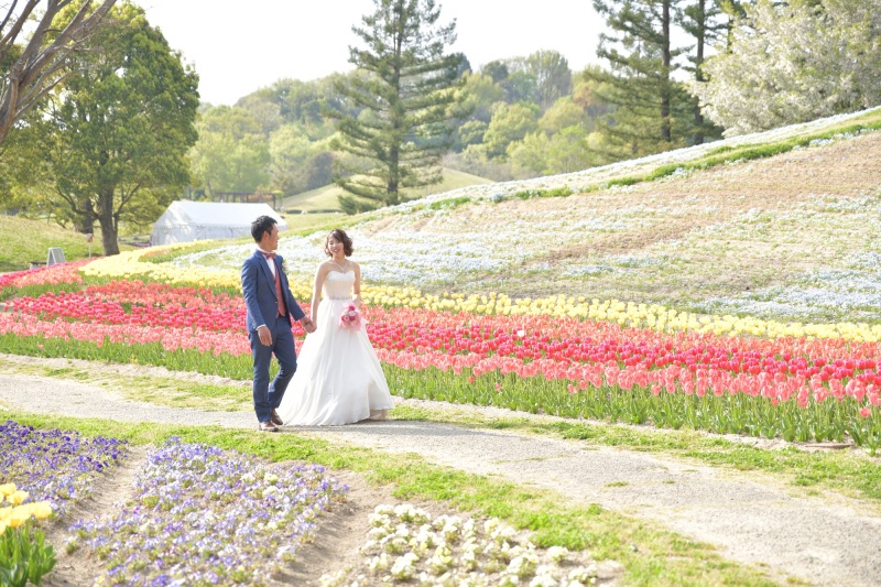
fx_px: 1713
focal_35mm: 70
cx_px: 440
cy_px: 294
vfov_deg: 19.4
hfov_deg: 28.8
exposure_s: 1/320
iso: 64
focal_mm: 70
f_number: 2.8
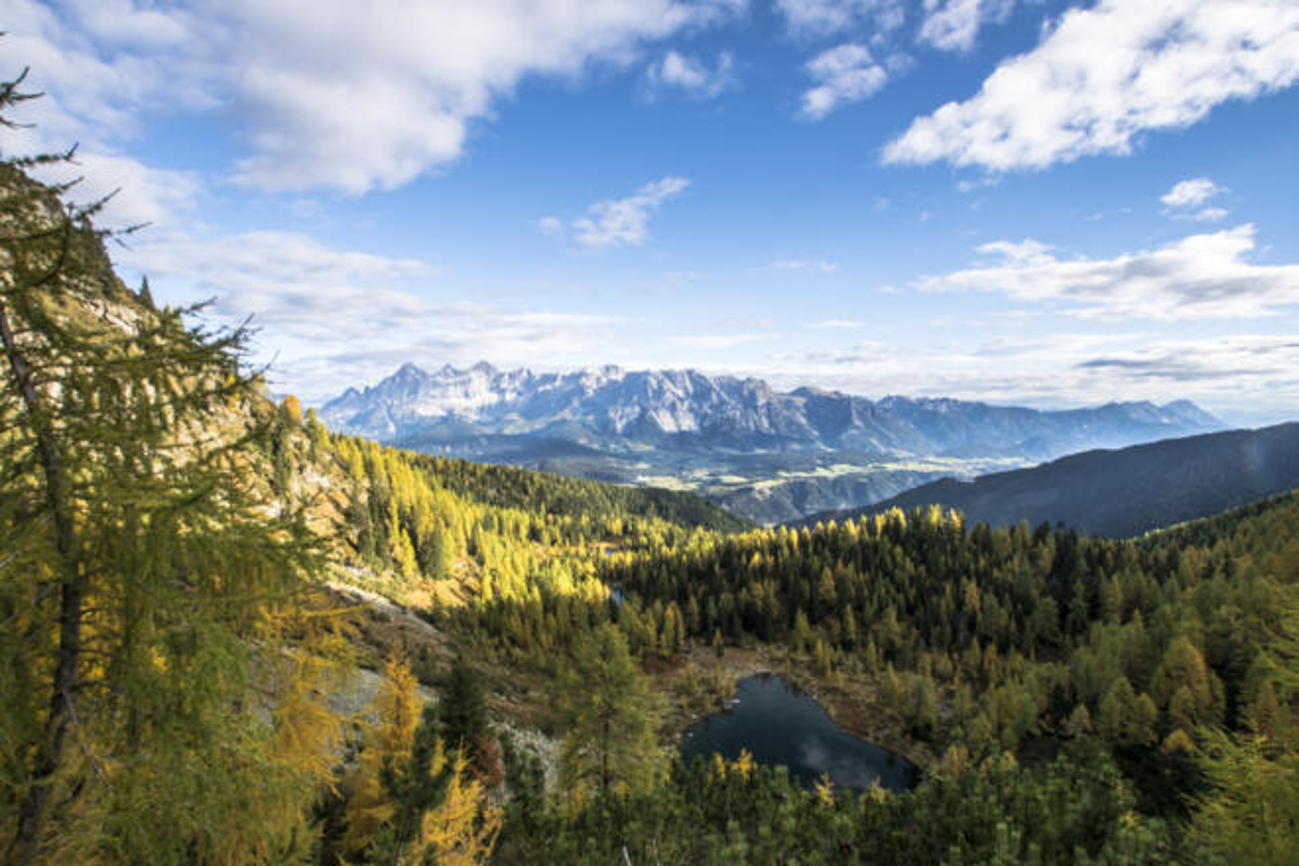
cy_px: 433
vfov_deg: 72.1
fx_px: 595
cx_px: 650
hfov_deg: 95.0
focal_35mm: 16
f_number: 22
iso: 100
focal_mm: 11
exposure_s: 1/10
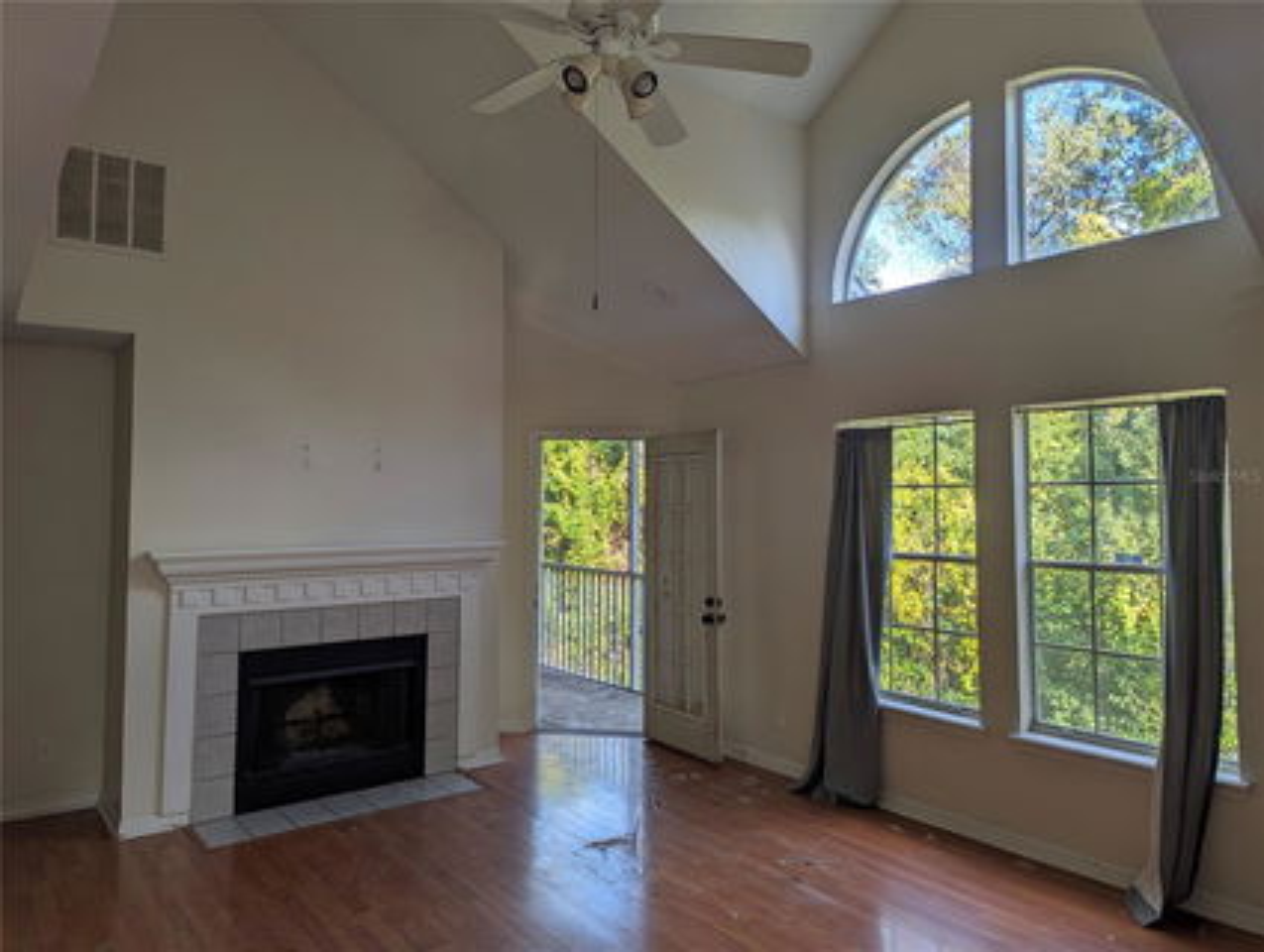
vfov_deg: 56.9
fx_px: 878
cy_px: 476
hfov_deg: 71.5
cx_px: 632
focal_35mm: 24
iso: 50
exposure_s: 1/321
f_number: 1.85
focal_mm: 6.81
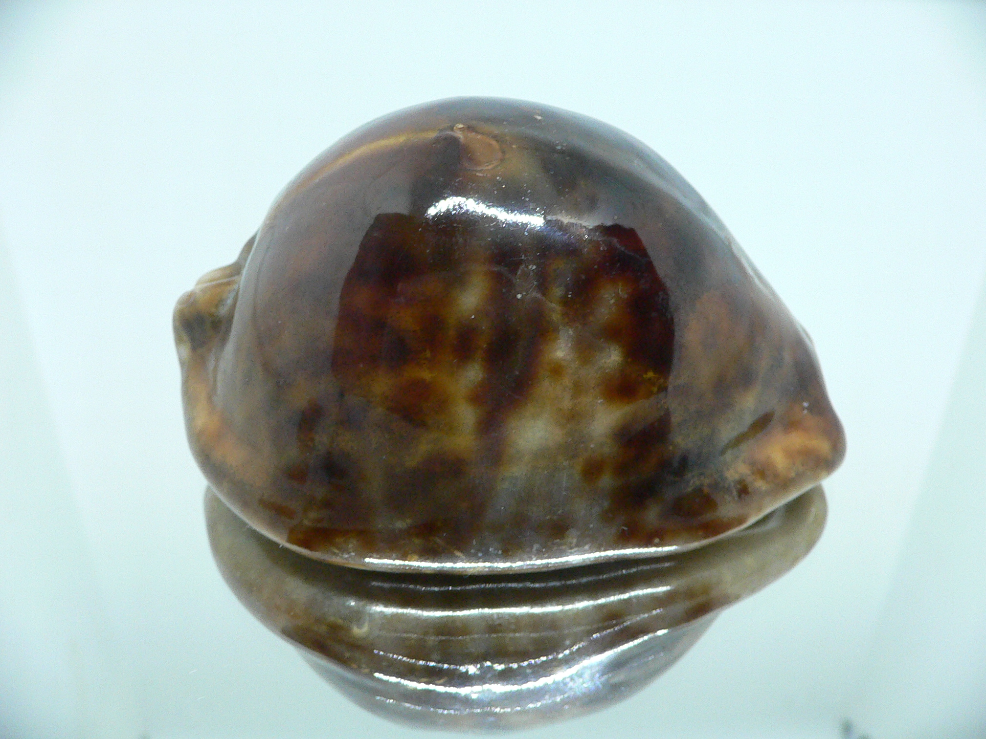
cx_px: 493
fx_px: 997
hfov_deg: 52.6
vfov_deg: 40.7
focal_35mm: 35
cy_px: 370
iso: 200
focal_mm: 4.6
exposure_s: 1/20
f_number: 2.8
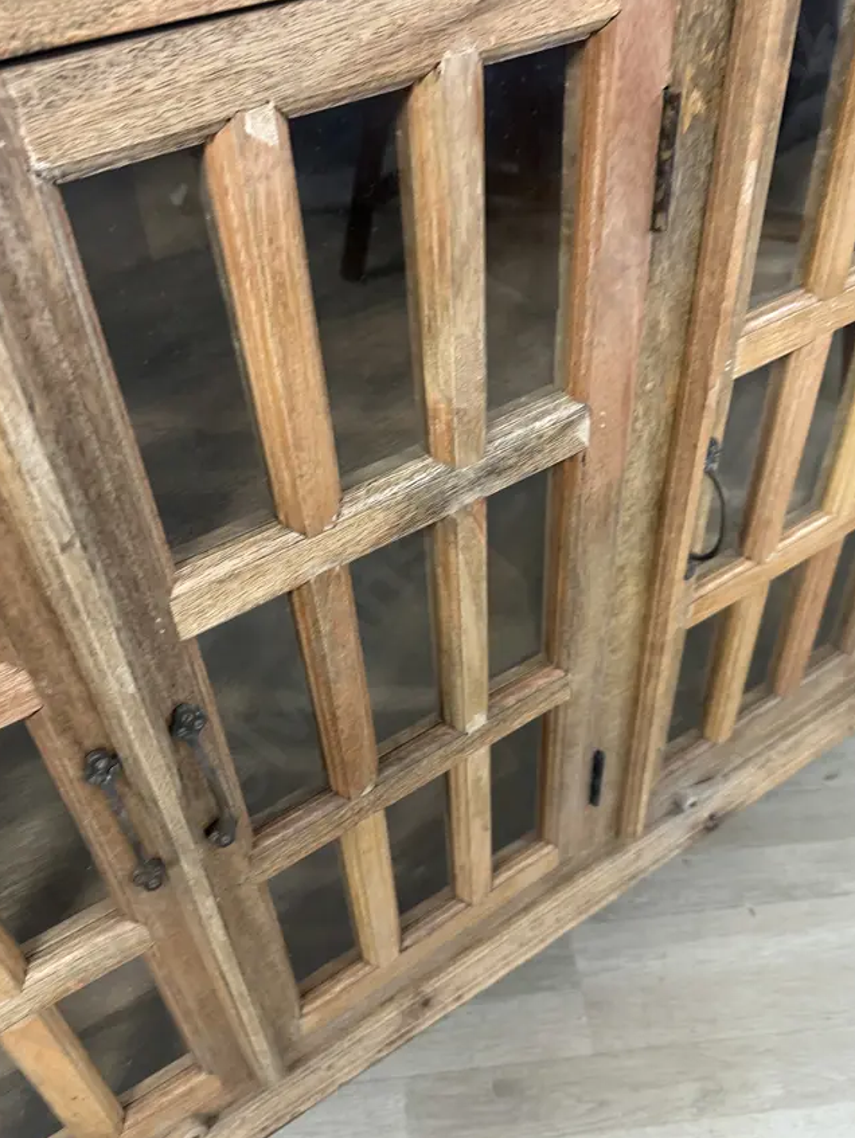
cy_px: 564
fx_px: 954
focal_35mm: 29
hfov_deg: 48.2
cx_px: 402
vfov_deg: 61.6
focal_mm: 6.86
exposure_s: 1/50
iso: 400
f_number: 1.78
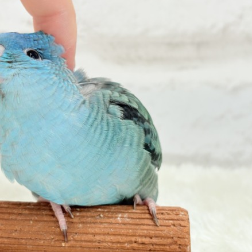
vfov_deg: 25.7
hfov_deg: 25.7
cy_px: 115
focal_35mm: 67
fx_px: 552
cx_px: 101
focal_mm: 5.96
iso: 50
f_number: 1.6
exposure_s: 1/50
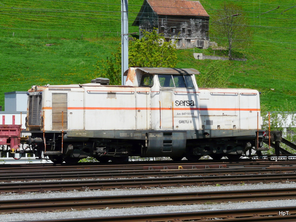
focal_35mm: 114
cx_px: 148
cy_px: 111
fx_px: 975
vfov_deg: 13.0
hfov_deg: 17.3
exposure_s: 1/500
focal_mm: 18.8
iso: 100
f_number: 6.3
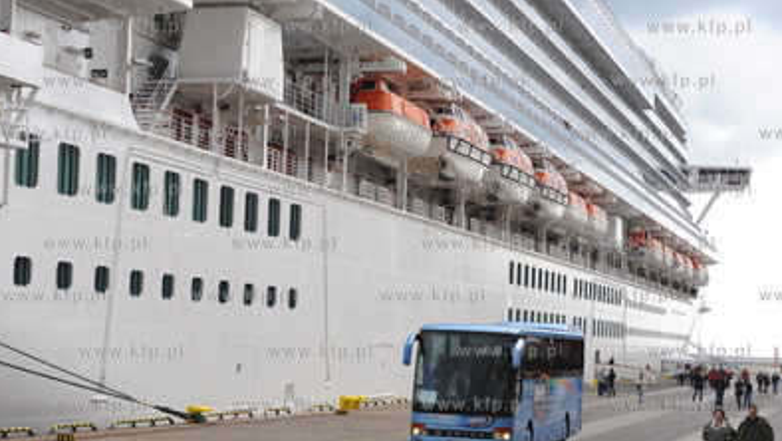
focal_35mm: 85
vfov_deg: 14.2
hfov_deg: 25.0
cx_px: 391
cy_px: 215
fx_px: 1763
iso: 200
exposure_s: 1/400
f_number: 5.6
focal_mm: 80
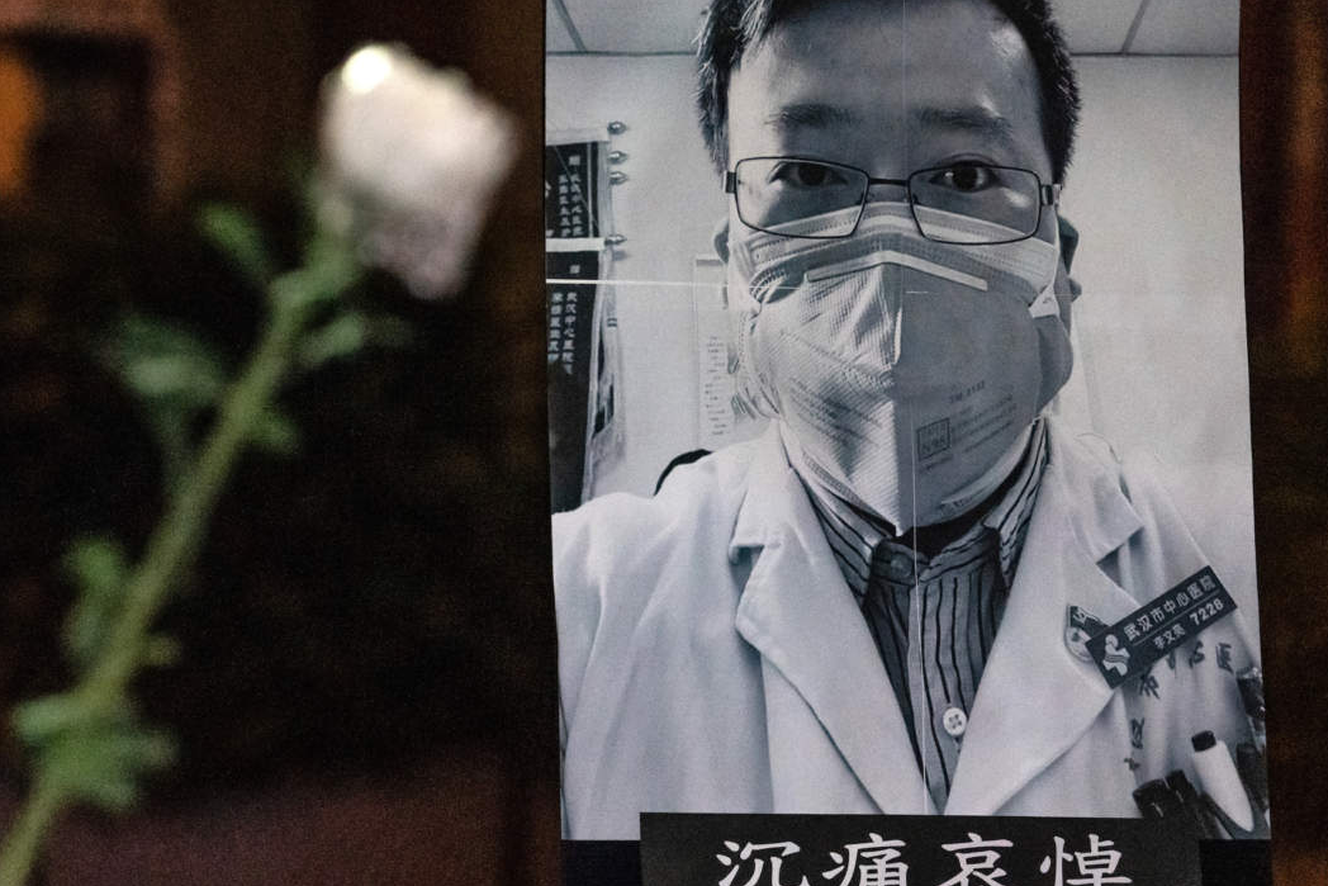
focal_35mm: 229
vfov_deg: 6.0
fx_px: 8448
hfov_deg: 9.0
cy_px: 393
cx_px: 607
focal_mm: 200
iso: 25600
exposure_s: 1/250
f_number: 5.6
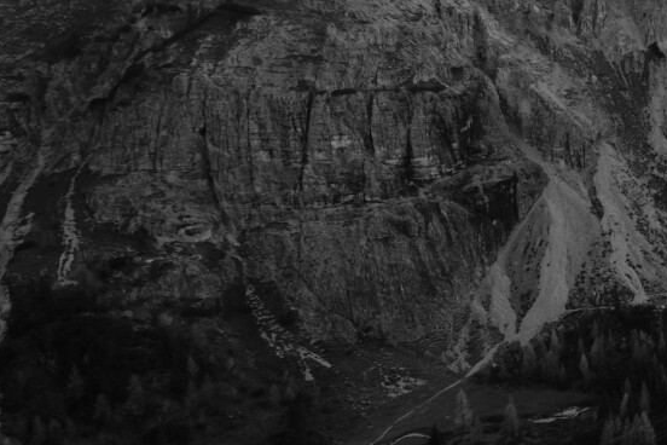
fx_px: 815
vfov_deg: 29.7
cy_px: 82
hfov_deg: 30.7
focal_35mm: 44
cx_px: 936
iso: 80
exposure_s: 1/10
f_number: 10
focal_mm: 10
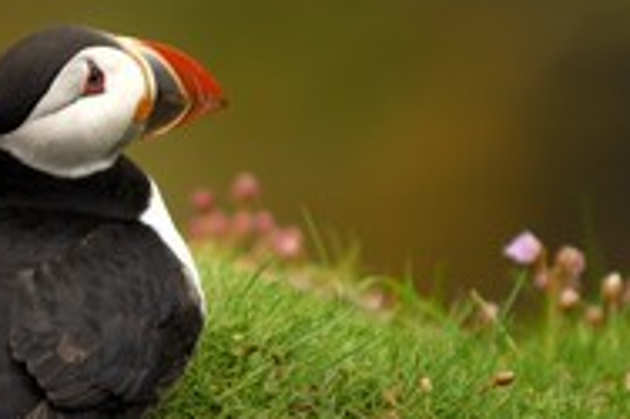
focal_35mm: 672
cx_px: 228
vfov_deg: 2.0
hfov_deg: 3.1
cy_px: 235
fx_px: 11749
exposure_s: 1/750
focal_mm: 200
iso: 125
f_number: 2.8
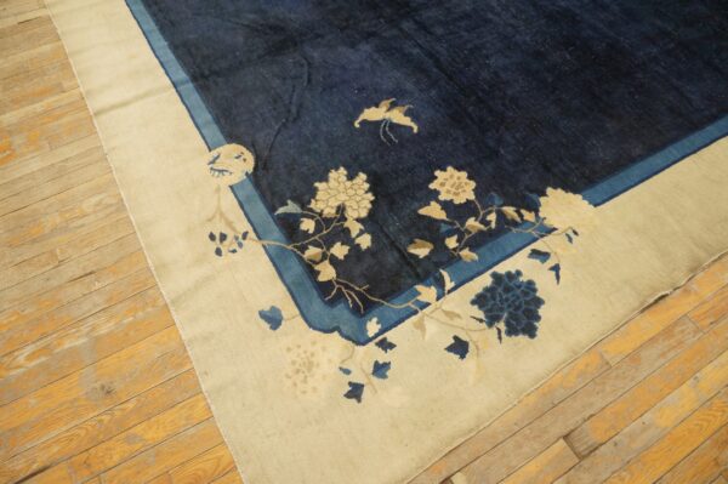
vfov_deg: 47.9
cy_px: 242
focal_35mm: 27
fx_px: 546
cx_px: 364
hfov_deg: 67.4
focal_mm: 18
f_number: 4
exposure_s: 1/60
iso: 1000
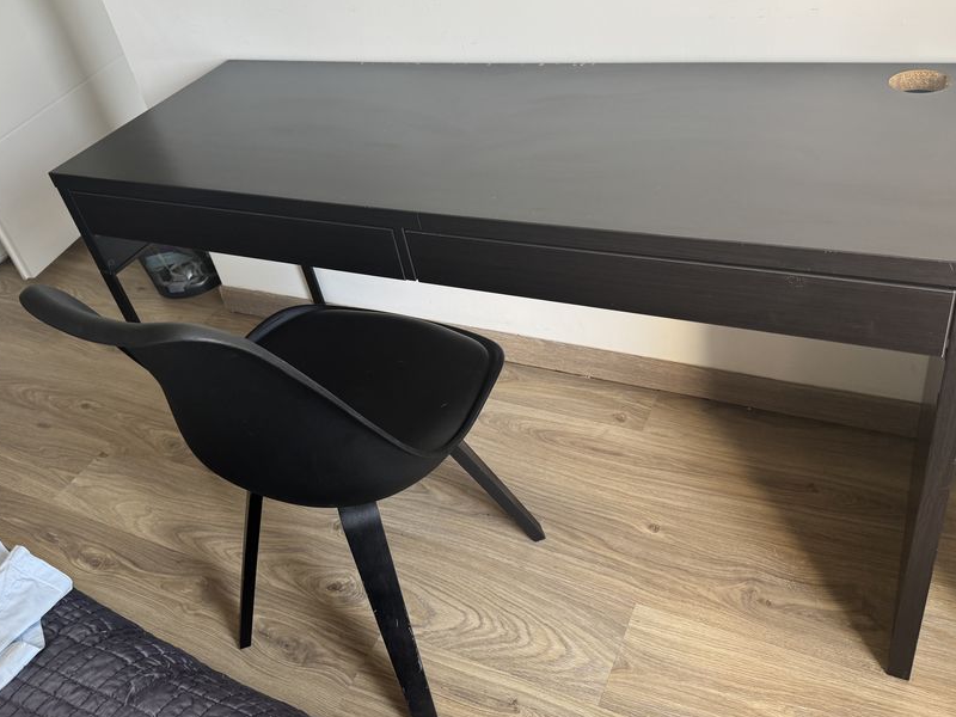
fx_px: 829
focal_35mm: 30
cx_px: 465
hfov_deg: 60.0
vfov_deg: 46.6
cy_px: 293
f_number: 1.78
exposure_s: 1/121
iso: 160
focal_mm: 6.76
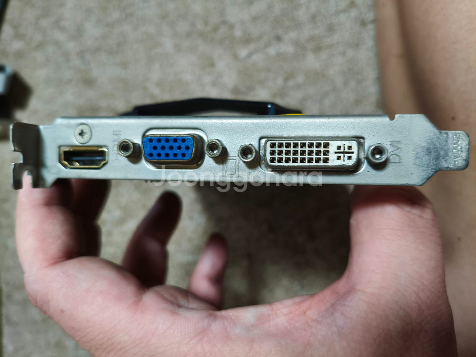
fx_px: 358
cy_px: 178
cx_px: 238
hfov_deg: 67.3
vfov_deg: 53.1
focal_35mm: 26
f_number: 1.5
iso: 640
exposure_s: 1/40
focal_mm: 4.94
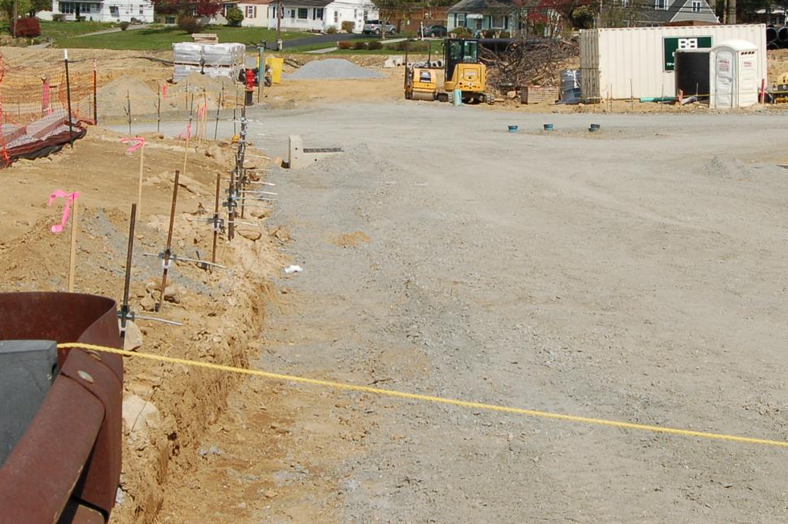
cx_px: 415
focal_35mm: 94
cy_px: 116
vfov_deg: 14.5
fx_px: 2056
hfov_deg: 21.7
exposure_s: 1/400
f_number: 10
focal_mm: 30
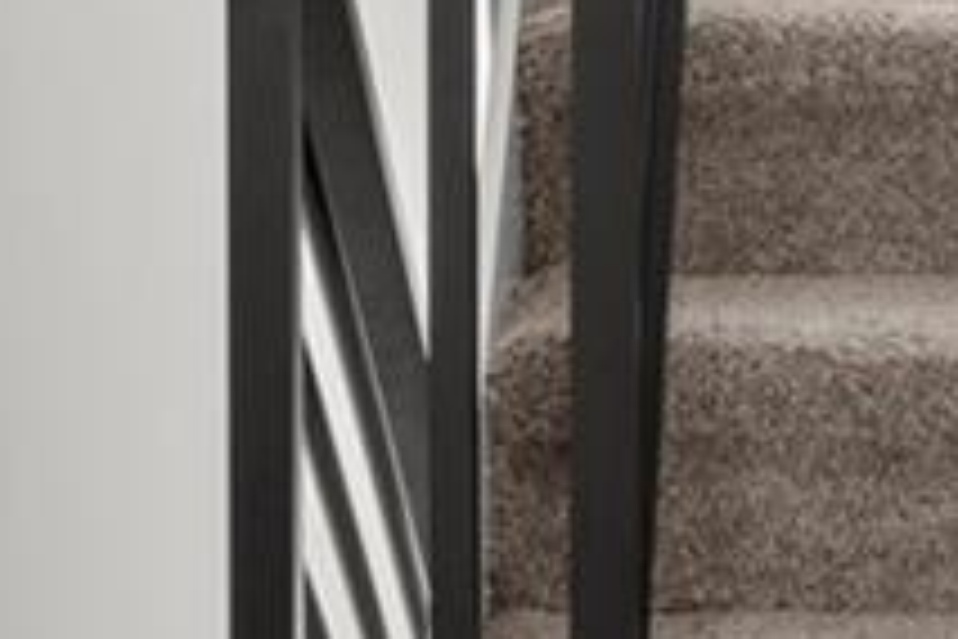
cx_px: 909
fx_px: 3805
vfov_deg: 9.5
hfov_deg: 14.2
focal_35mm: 143
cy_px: -144
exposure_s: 1/4
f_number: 9
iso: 250
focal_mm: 19
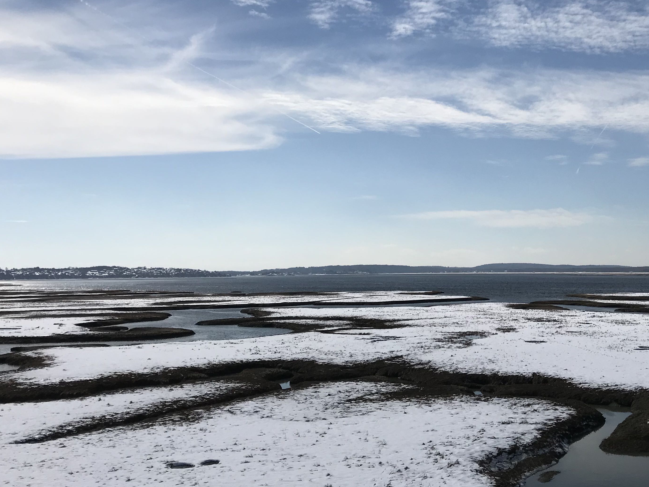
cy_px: 189
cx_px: 458
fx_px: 769
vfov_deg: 35.0
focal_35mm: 41
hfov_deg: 44.7
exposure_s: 1/9615
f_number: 1.8
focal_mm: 3.99
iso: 25
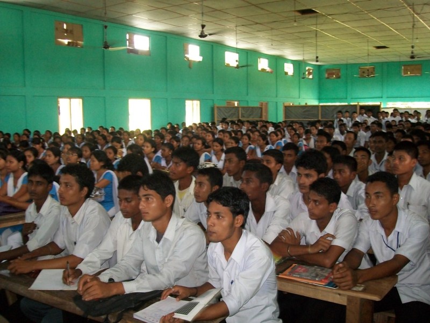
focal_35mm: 36
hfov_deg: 51.4
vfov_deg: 39.7
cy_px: 162
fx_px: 447
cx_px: 215
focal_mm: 6
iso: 160
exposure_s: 1/30
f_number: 2.7
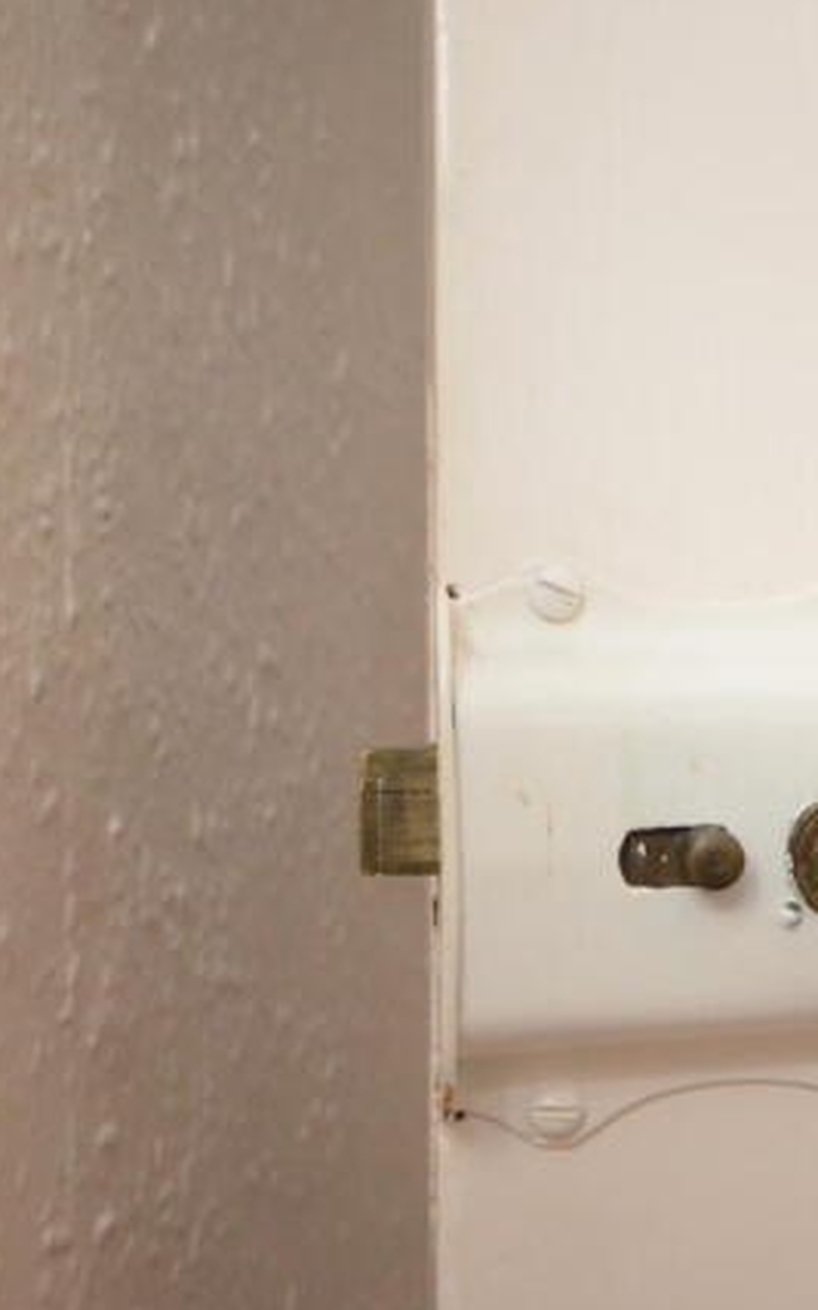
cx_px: 843
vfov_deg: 42.7
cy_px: 658
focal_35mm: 47
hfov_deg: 25.8
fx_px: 1678
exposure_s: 1/60
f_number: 5.6
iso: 3200
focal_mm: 20
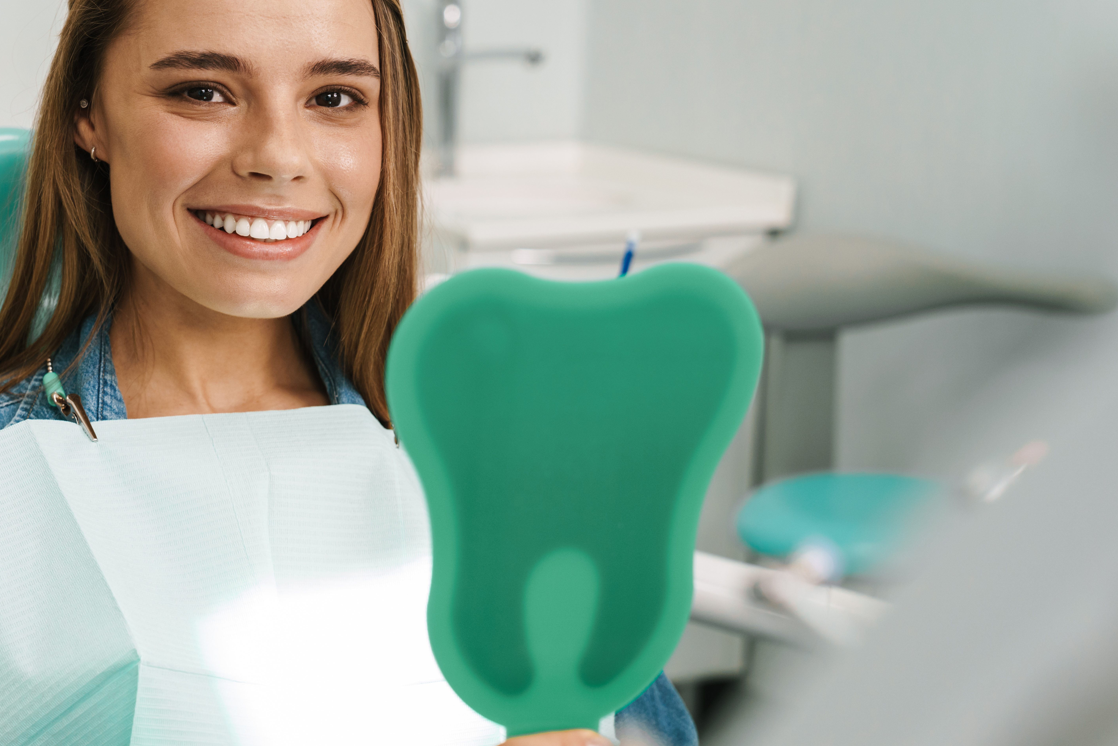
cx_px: 384
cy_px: 364
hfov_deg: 26.2
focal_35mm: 77
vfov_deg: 17.7
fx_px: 2392
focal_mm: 55
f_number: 4.5
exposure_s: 1/160
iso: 800
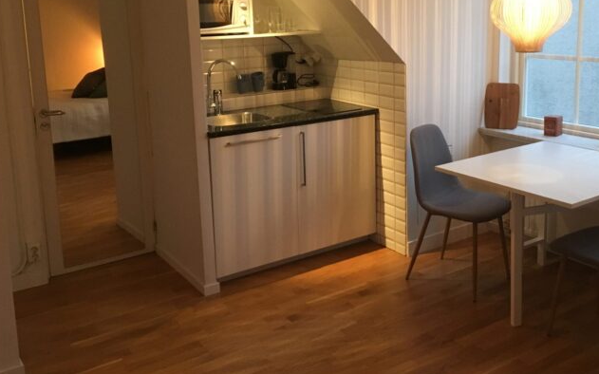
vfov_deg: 32.3
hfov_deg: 50.2
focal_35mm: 39
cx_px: 351
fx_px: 636
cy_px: 109
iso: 200
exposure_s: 1/25
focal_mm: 4.15
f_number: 2.2
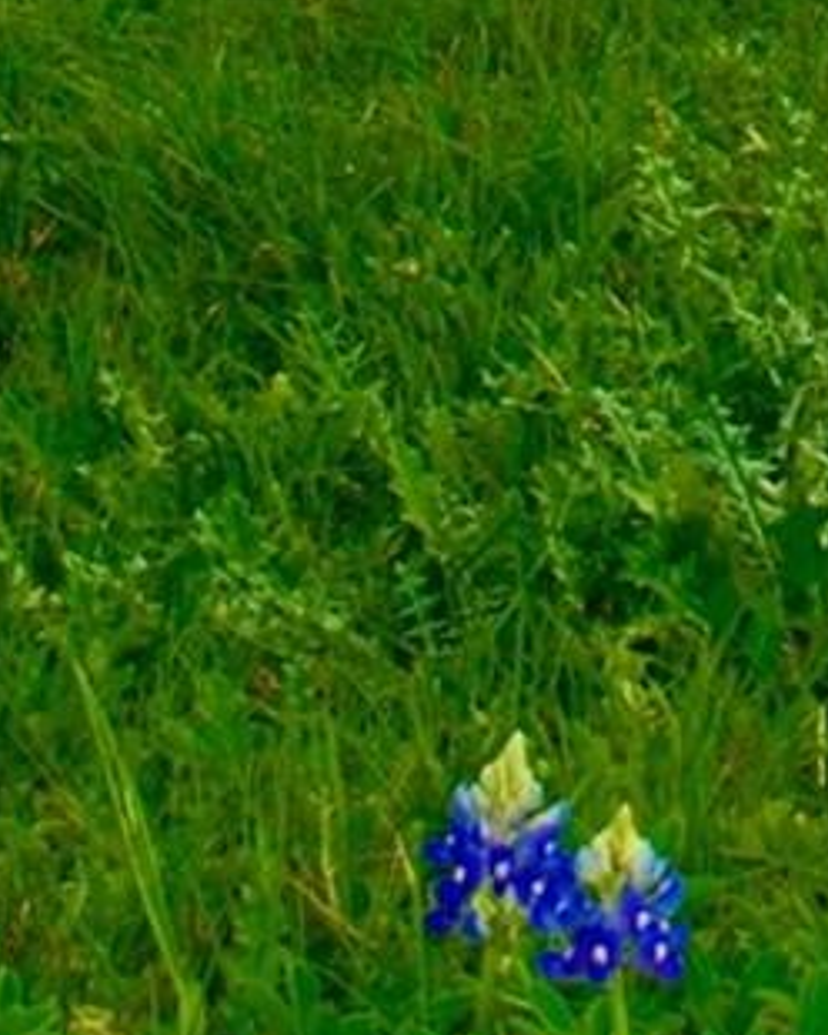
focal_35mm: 233
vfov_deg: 8.0
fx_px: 7141
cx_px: 1189
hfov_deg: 6.6
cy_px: -955
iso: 100
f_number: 8
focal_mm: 25
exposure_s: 1/200
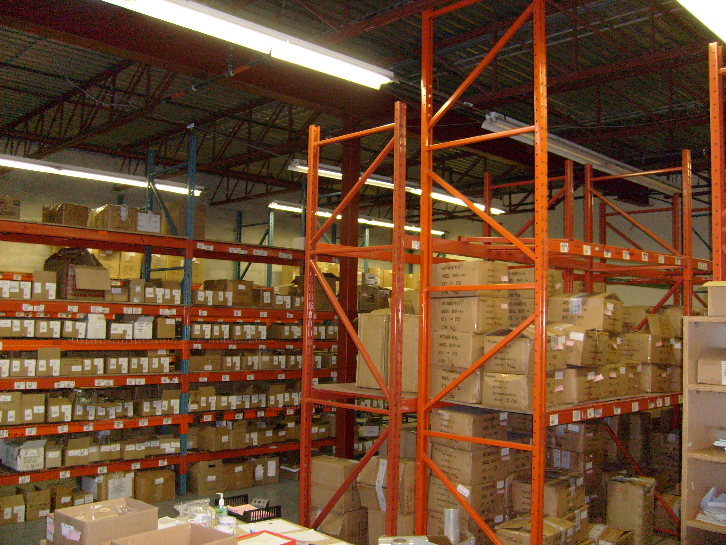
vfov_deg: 40.7
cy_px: 272
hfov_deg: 52.6
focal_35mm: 35
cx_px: 363
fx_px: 734
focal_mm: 5.8
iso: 200
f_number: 2.8
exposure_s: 1/45
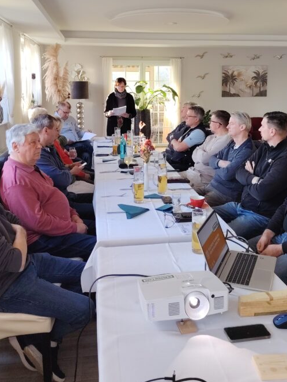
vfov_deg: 49.3
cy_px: 127
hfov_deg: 38.6
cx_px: 163
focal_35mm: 37
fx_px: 409
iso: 422
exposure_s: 1/24
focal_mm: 5.25
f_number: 1.75
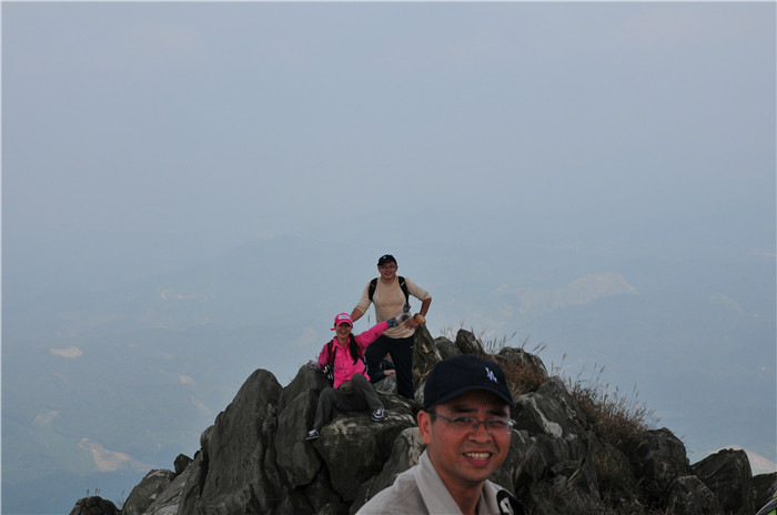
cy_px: 258
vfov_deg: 18.1
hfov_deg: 27.0
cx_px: 388
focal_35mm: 75
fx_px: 1616
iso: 200
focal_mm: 50
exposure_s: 1/400
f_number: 10
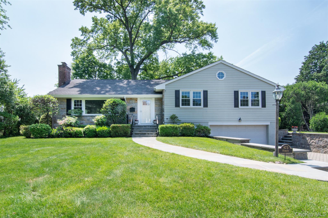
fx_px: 164
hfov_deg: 90.0
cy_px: 109
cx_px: 164
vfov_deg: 67.3
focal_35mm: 18
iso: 640
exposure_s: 1/200
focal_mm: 12
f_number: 14
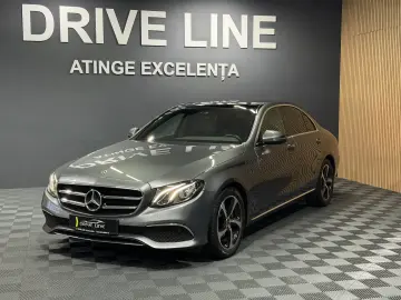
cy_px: 150
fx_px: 556
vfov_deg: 30.3
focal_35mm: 48
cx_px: 200
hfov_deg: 39.7
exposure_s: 1/100
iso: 250
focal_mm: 6.76
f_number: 1.78
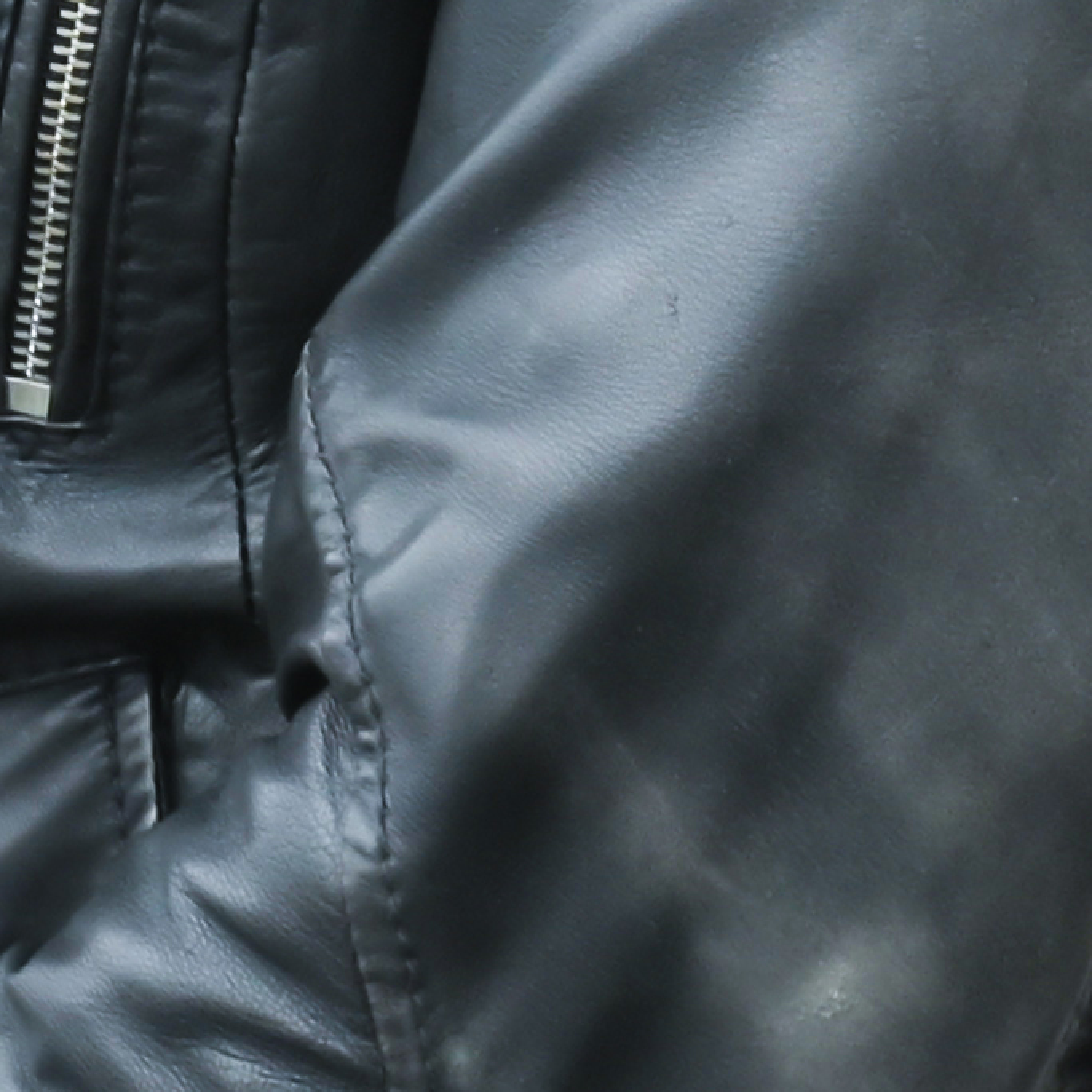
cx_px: 2439
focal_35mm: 526
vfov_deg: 3.3
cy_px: -1640
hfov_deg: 3.3
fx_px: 18773
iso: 1250
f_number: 9
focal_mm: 70
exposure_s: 1/320
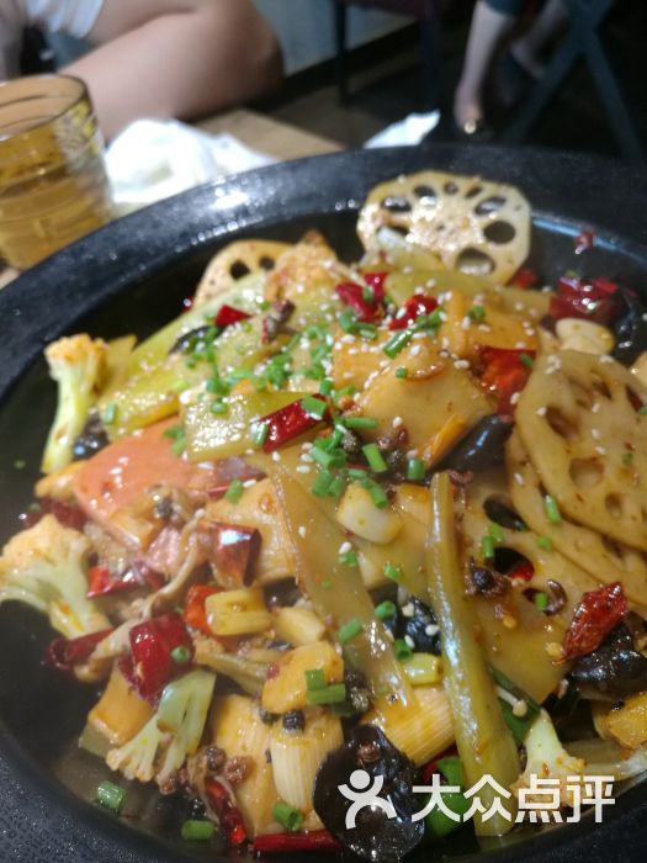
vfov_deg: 65.3
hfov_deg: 51.4
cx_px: 324
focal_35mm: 27
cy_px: 432
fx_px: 673
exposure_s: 1/33.3
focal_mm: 4.04
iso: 125
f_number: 2
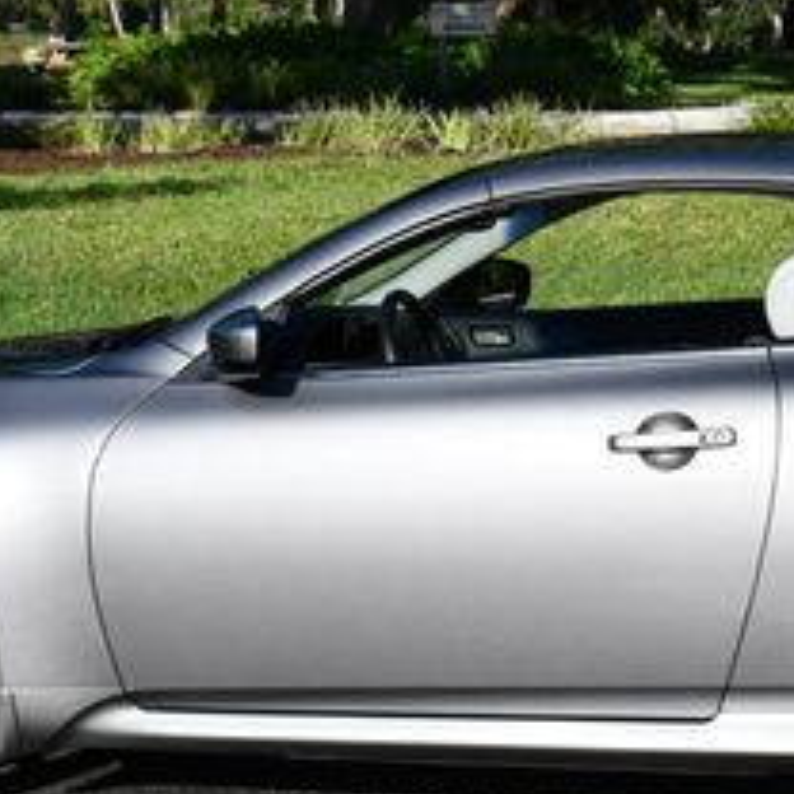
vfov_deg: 12.8
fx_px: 3529
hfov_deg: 12.8
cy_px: 221
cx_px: 626
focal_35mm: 136
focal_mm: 26
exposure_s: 1/320
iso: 100
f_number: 9
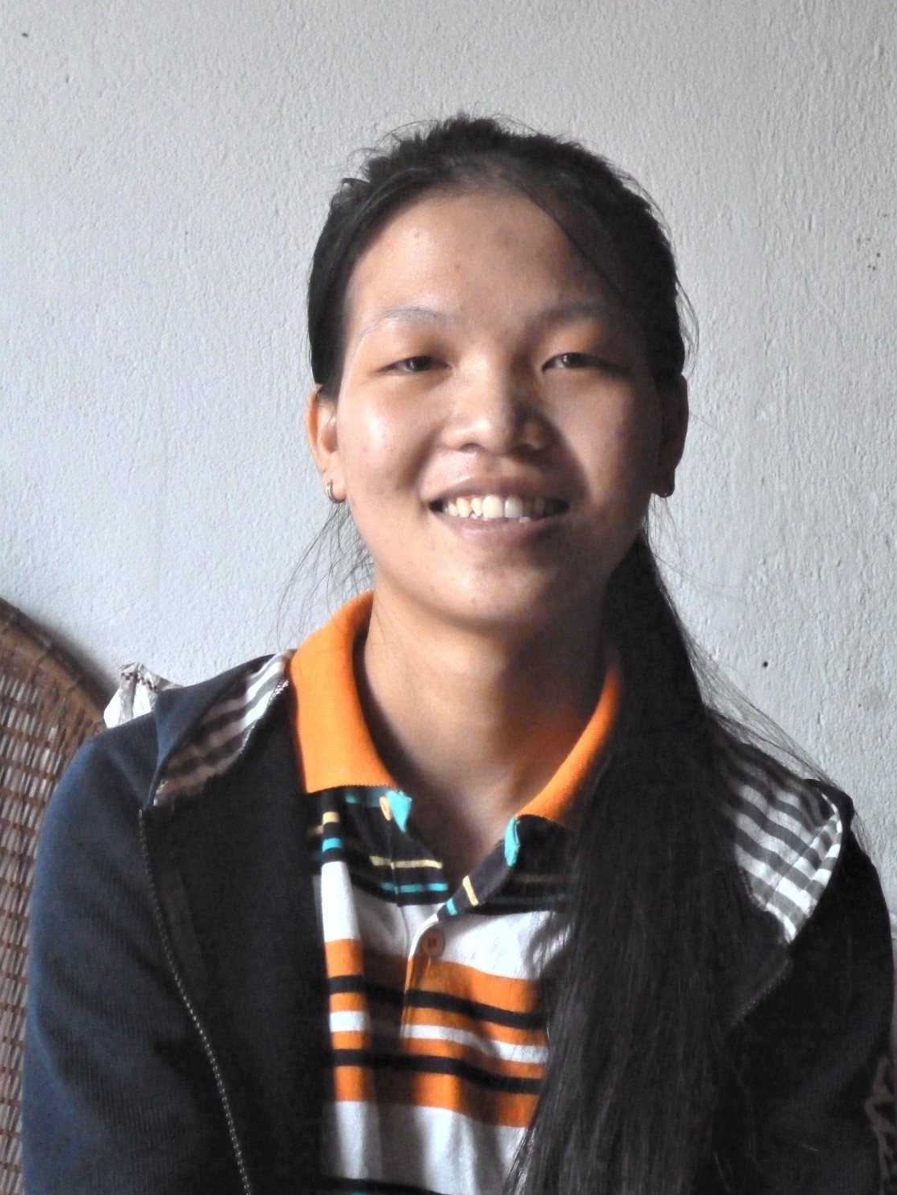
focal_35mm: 88
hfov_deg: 16.8
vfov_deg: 22.3
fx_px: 3040
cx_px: 448
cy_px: 597
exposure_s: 1/50
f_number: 5.8
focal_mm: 15.5
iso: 1600
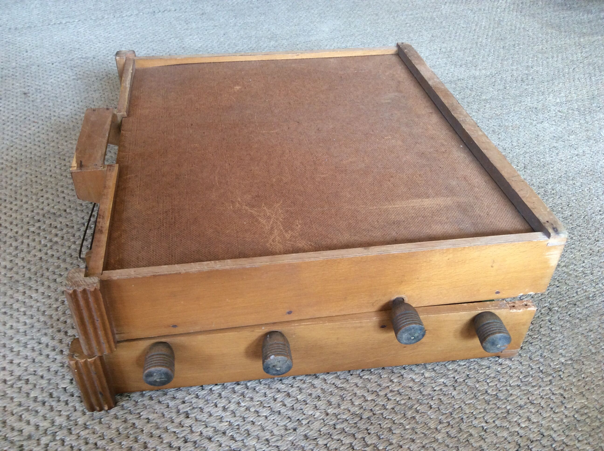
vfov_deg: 44.1
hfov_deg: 56.9
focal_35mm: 32
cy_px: 226
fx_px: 558
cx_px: 302
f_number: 2.4
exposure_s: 1/25
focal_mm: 3.3
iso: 64
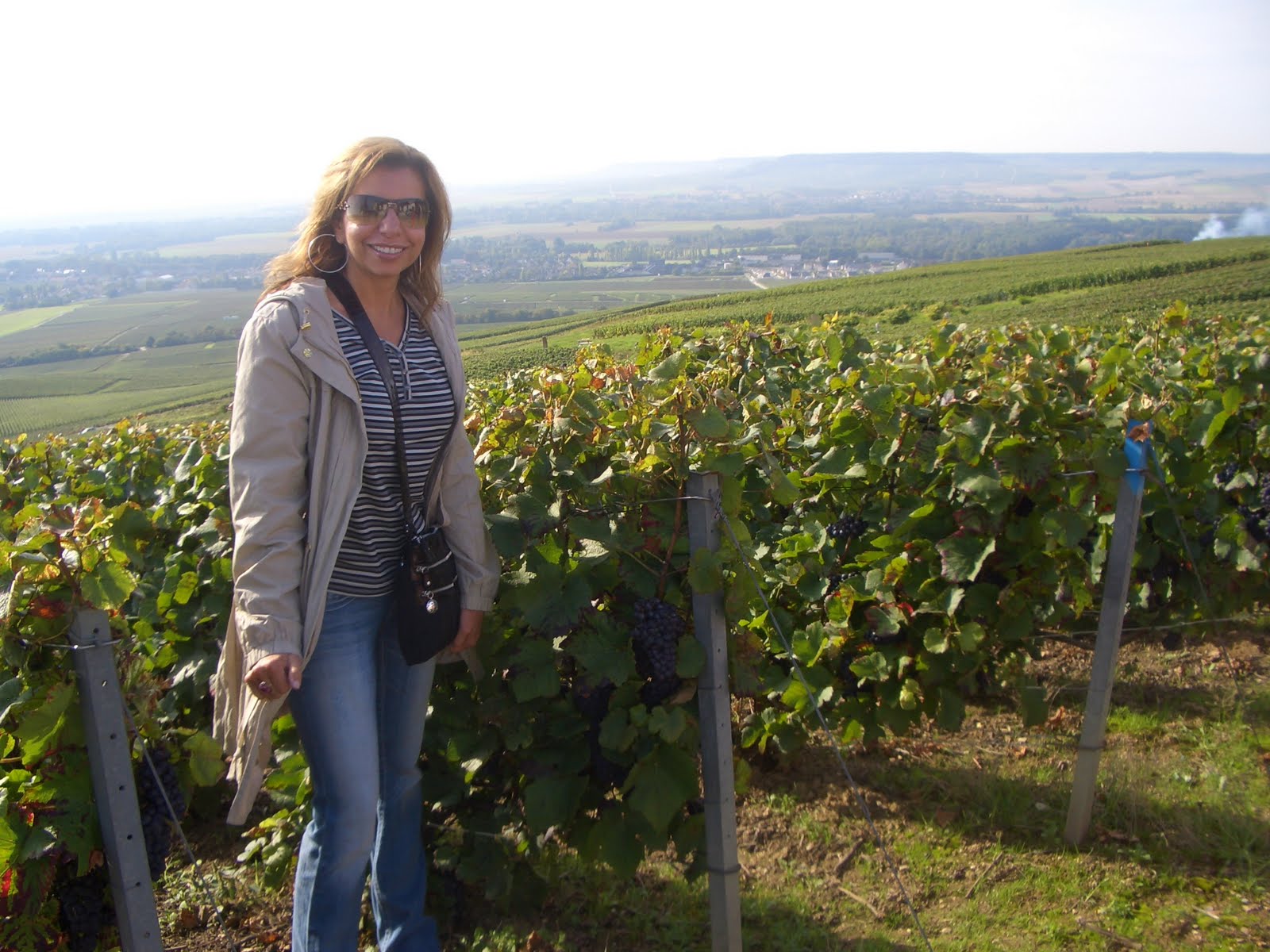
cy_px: 476
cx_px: 635
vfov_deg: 40.7
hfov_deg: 52.6
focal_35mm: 35
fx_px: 1284
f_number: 4.3
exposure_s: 1/200
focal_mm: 5.8
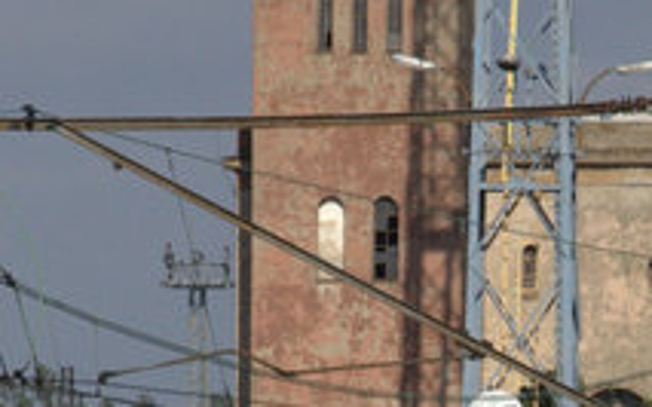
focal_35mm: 1111
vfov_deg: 1.2
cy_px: 604
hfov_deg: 1.9
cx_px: 490
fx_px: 19736
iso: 400
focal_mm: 200
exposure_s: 1/1250
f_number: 14
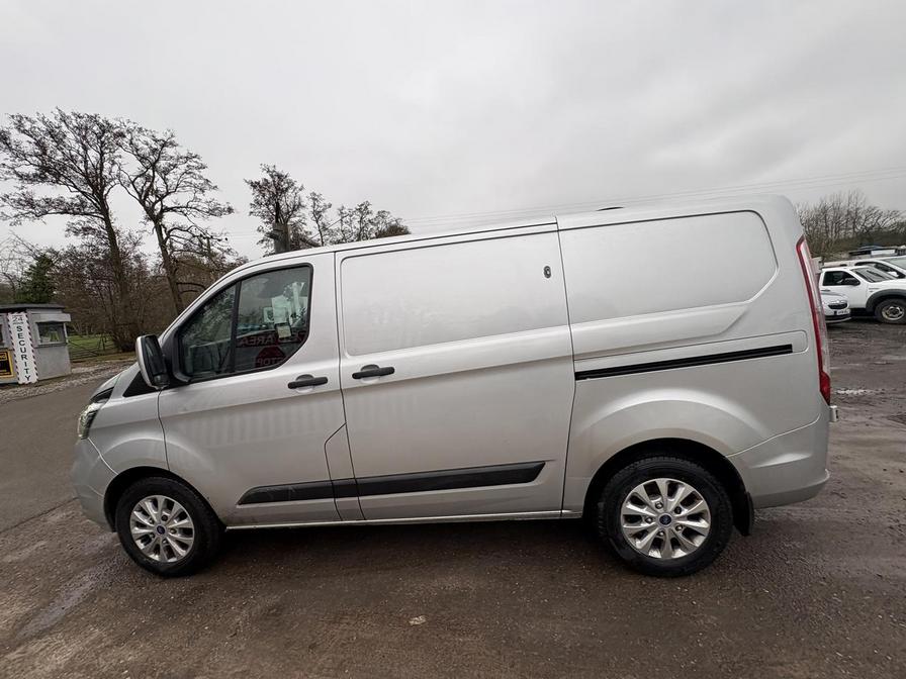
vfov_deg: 85.7
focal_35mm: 14
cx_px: 453
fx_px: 366
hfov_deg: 102.1
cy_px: 340
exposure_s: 1/291
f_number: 2.2
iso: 40
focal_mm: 2.22
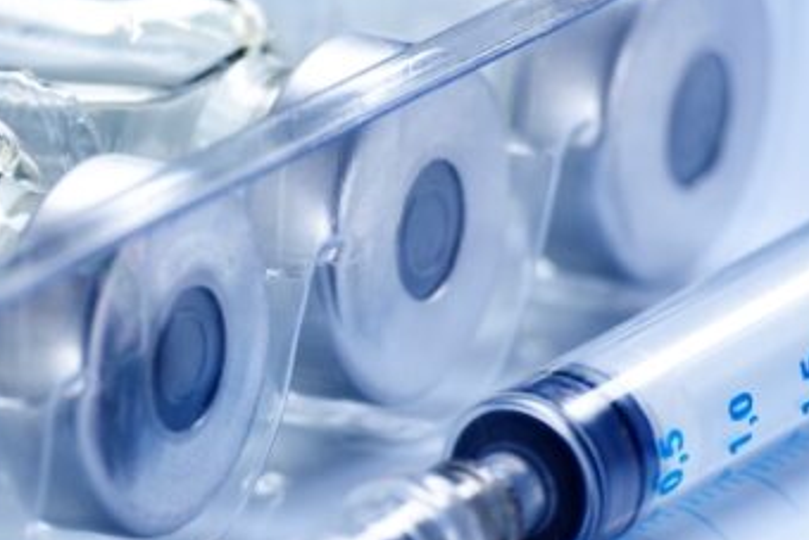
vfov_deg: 3.2
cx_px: 271
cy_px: 365
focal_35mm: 435
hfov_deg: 4.7
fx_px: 9779
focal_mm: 170
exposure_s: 1/200
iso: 100
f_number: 8
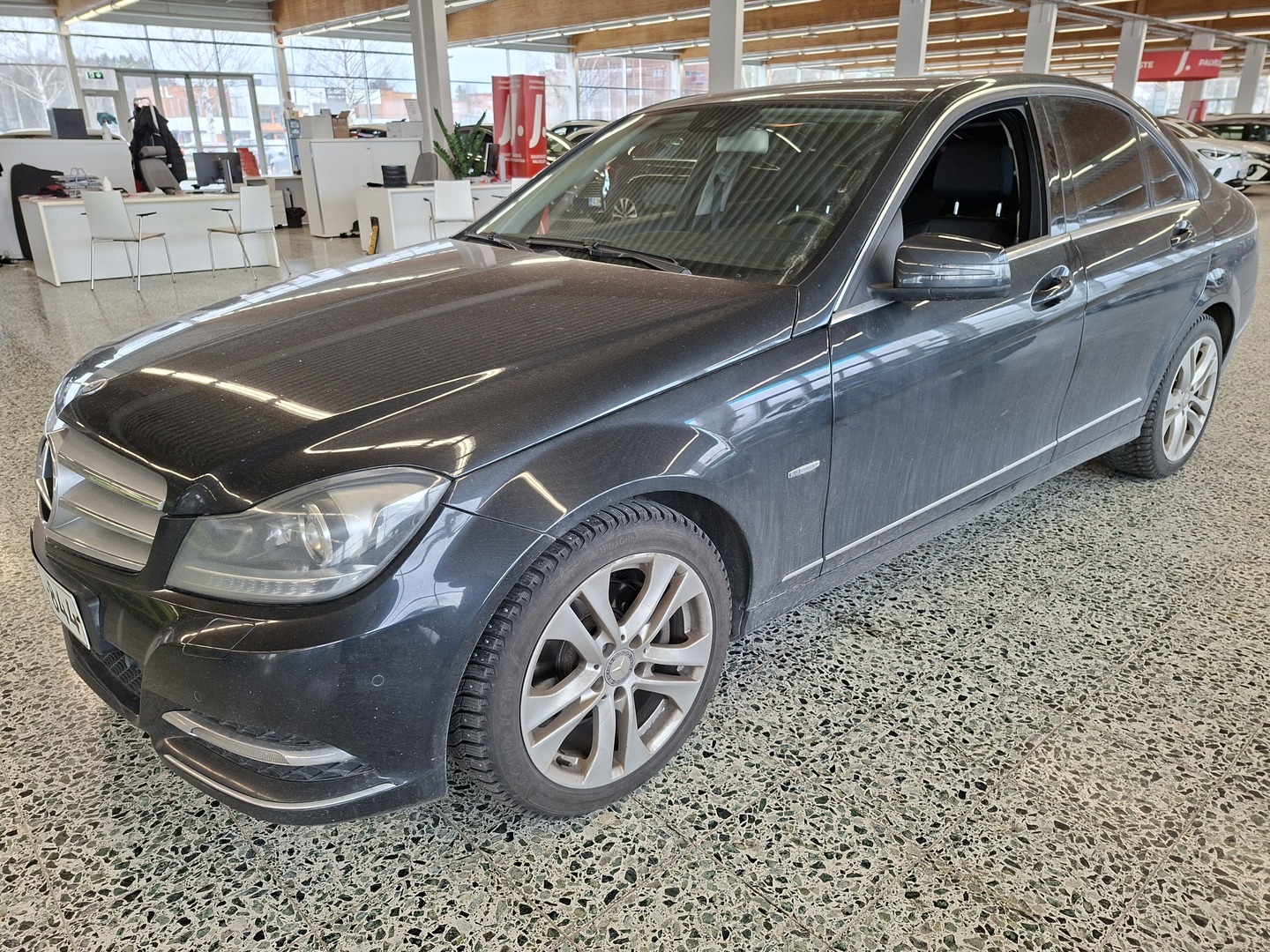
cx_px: 635
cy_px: 476
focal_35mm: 23
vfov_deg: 58.9
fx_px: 844
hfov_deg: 73.9
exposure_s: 1/100
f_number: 1.8
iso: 80
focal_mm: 5.54
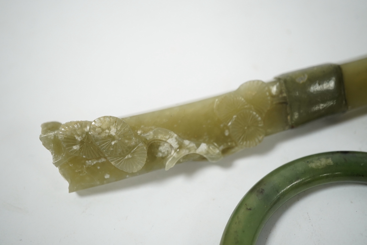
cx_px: 184
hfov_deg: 43.6
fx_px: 459
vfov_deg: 29.9
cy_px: 122
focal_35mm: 45
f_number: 5.6
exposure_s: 1/125
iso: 1250
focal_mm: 30
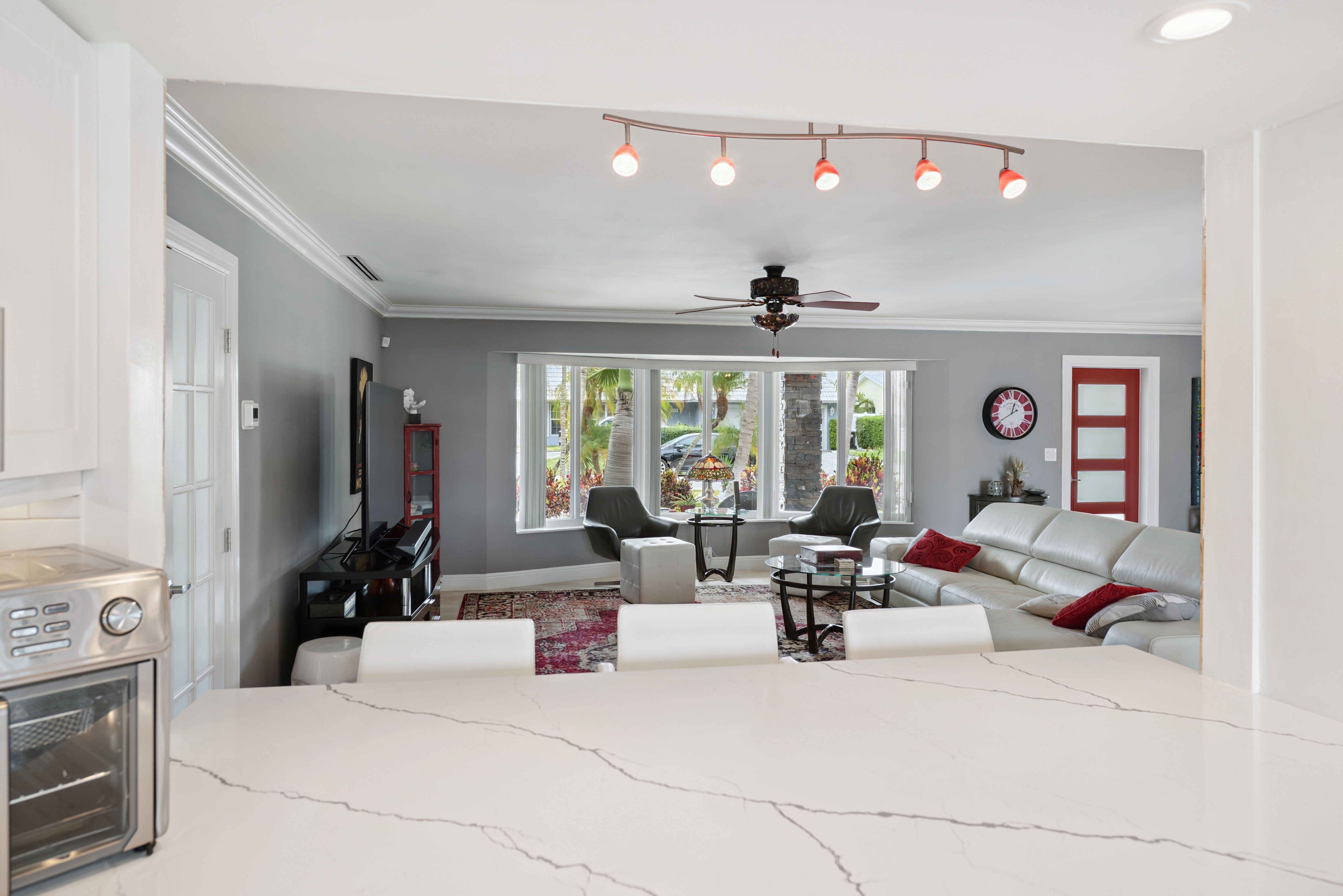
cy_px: 448
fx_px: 858
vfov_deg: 55.1
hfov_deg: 76.1
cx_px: 672
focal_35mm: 23
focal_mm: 23
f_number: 7.1
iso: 250
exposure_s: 1/50
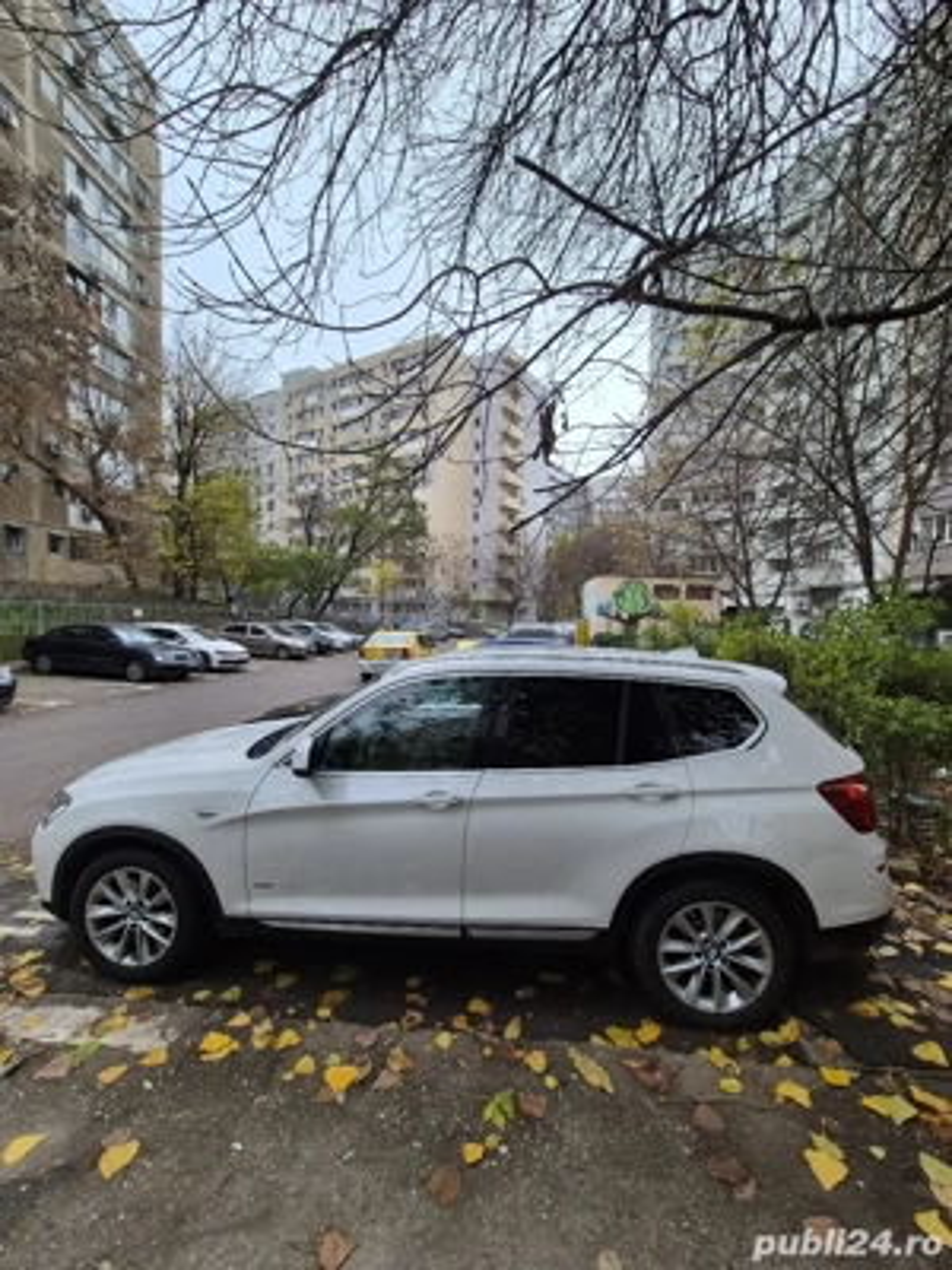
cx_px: 476
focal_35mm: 13
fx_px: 477
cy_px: 635
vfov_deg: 106.2
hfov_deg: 89.9
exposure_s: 1/100
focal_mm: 2.2
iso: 64
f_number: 2.2
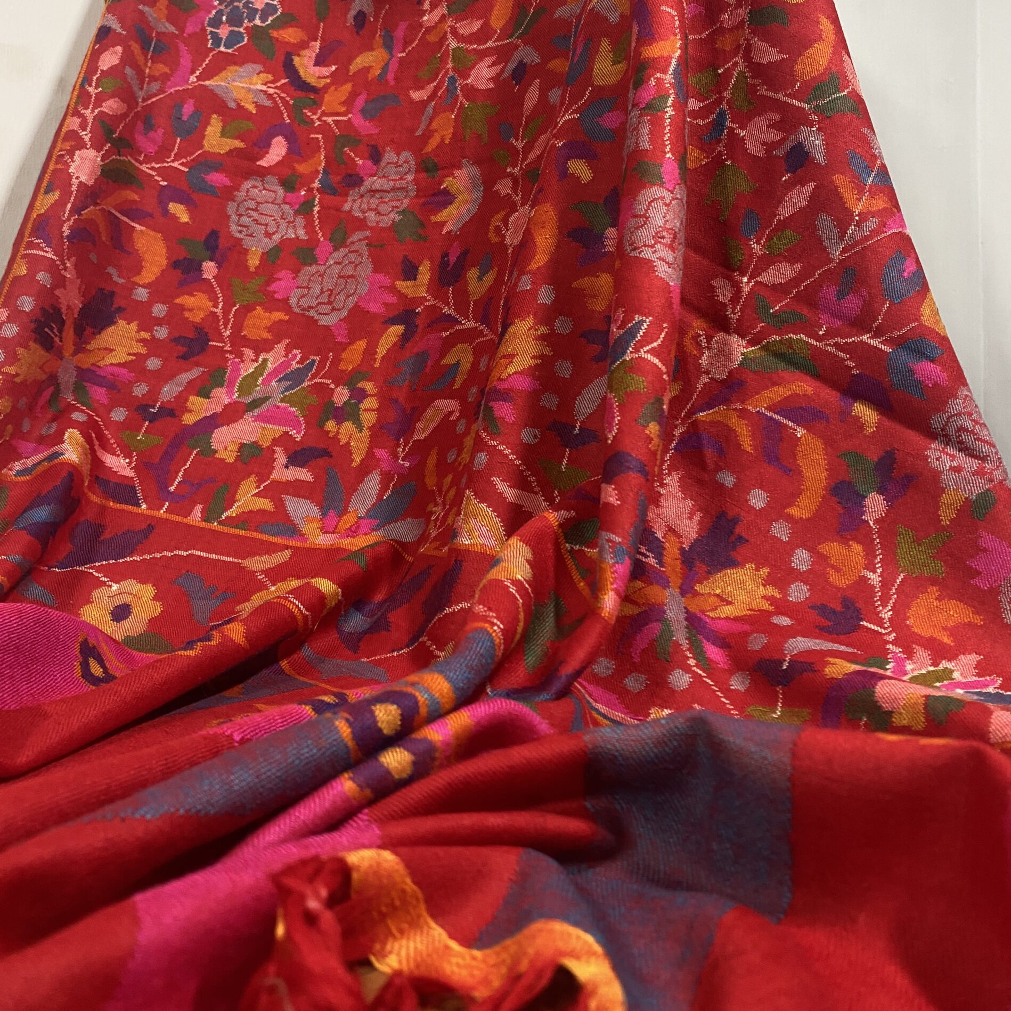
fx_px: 1024
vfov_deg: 51.9
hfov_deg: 52.5
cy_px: 368
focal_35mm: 31
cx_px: 503
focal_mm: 4.25
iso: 100
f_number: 1.8
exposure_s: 1/50
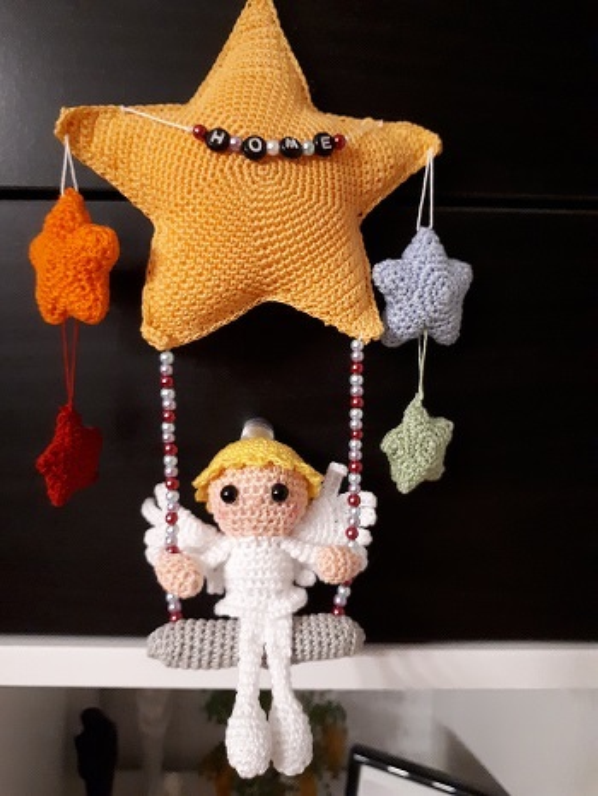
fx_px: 621
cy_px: 398
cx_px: 299
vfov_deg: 65.3
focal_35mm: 27
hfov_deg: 51.4
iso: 1000
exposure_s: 1/17
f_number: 1.9
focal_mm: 3.6
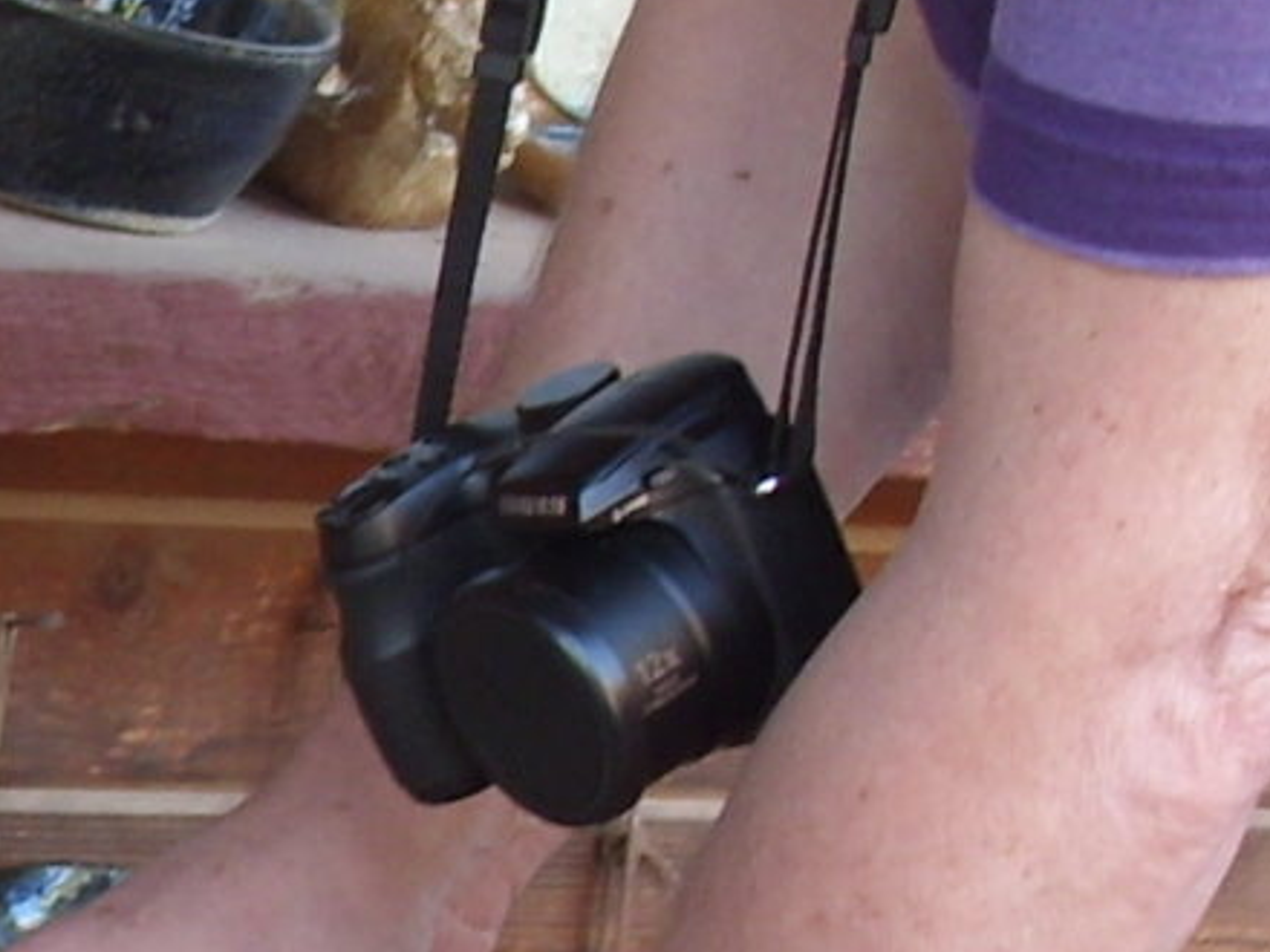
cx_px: -837
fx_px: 8218
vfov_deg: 6.6
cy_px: 1036
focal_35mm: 224
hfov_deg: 8.6
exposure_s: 1/30
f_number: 2.8
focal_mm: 6.3
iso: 100
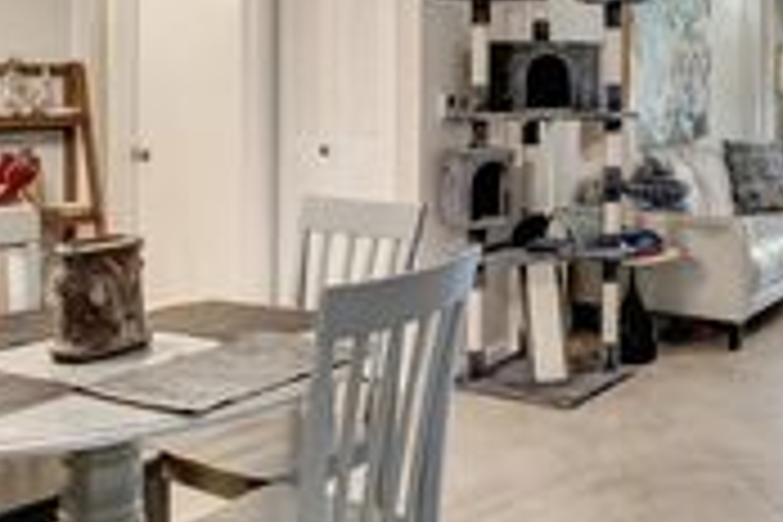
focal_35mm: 43
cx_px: 594
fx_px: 935
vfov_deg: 30.3
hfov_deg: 43.8
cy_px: 88
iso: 1600
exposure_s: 1/15
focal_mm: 10
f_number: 8
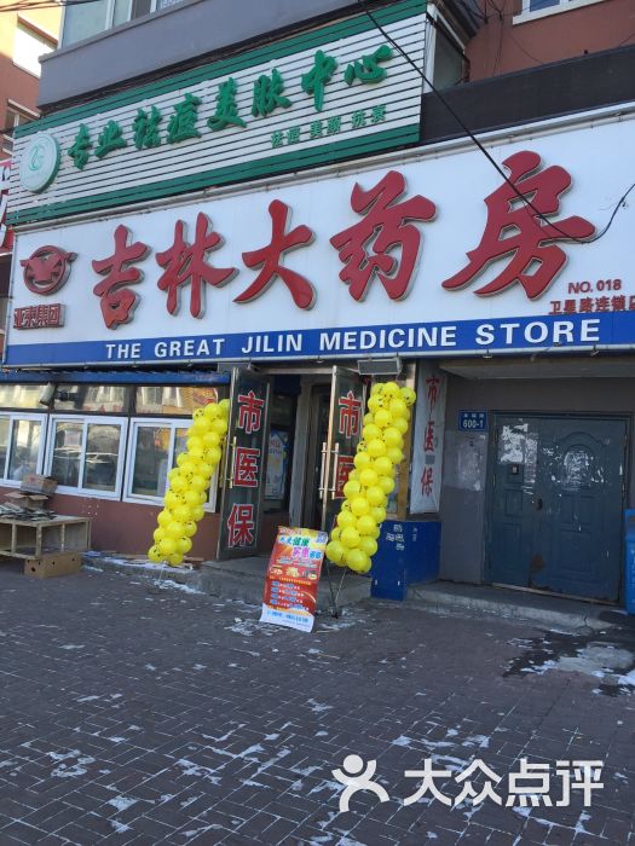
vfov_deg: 61.7
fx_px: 709
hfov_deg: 48.2
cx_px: 318
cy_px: 423
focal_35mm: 29
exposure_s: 1/421
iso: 32
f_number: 2.2
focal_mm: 4.15
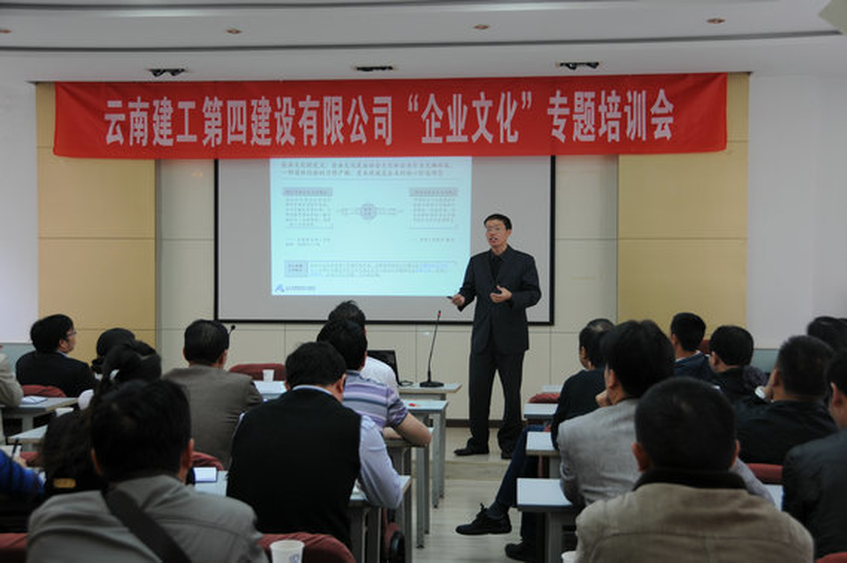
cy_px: 282
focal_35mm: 44
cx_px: 424
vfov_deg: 30.8
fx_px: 1022
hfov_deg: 45.0
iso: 200
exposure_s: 1/30
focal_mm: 29
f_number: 4
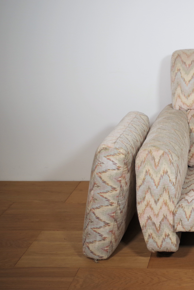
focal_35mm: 55
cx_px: 214
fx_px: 444
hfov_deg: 23.1
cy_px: 144
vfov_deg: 36.2
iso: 200
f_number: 4
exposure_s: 1/60
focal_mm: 24.38
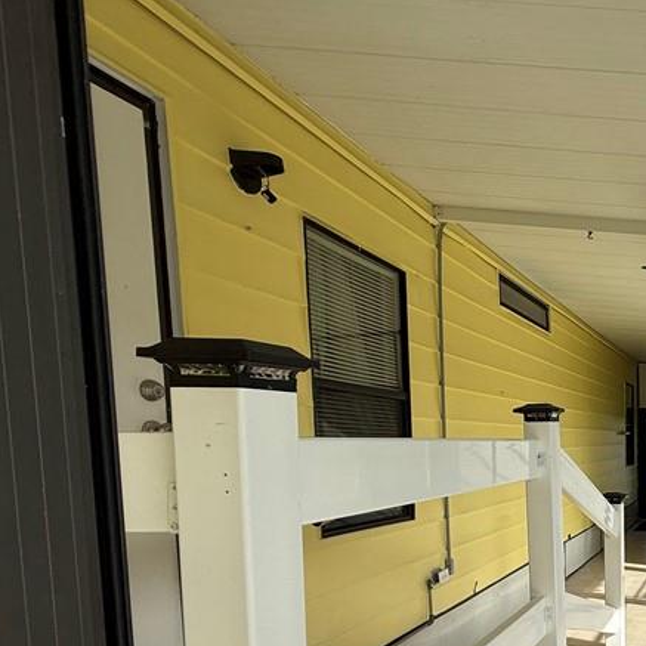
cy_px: 494
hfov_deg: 43.3
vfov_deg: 52.8
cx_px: 710
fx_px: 612
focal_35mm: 29
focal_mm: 2.22
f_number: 2.2
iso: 50
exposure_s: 1/1145
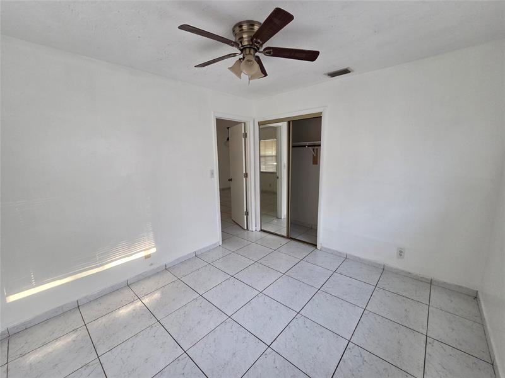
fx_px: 190
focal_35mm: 13
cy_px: 189
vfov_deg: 89.9
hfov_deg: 106.2
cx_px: 252
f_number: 2.2
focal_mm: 2.2
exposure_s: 1/60
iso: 320
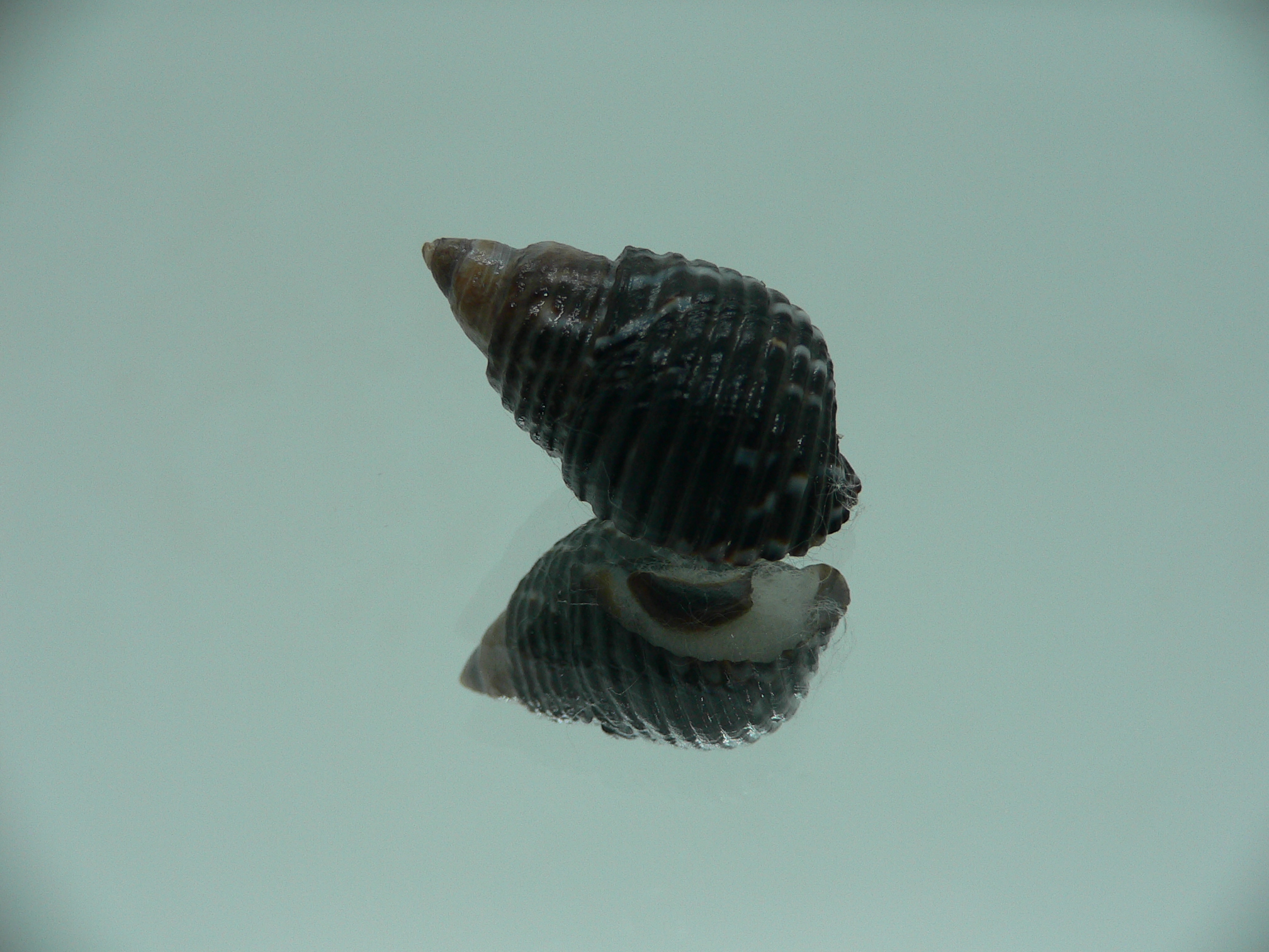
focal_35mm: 35
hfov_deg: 52.6
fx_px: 1283
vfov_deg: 40.7
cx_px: 634
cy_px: 476
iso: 80
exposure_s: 1/60
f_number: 2.8
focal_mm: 4.6
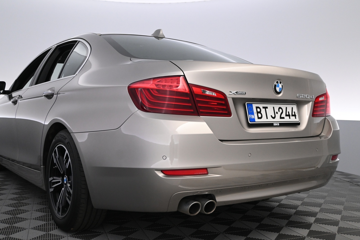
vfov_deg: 35.5
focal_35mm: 38
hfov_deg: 51.3
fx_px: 375
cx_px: 180
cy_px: 120
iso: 1600
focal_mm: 25
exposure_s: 1/80
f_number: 4.2
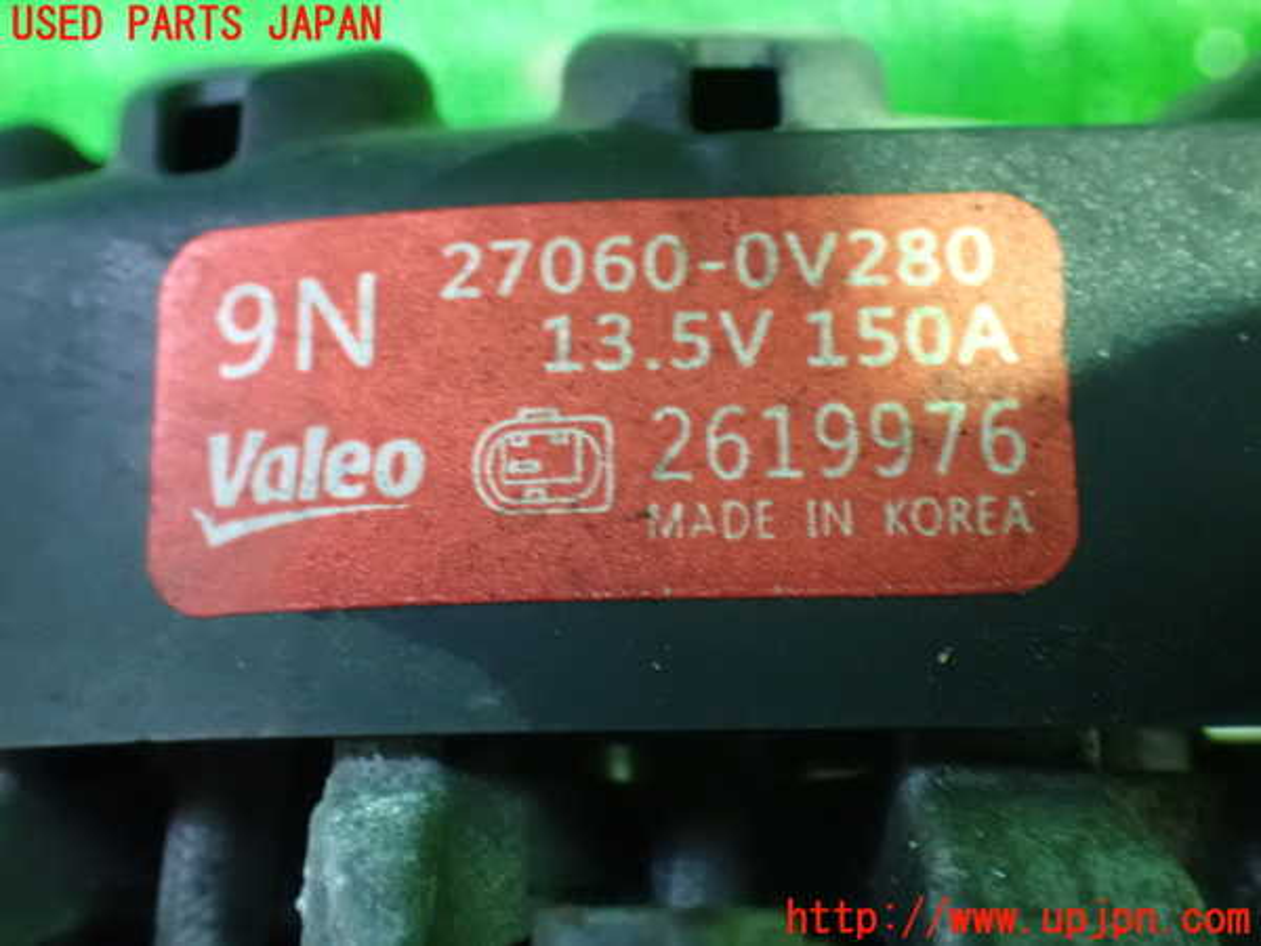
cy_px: 473
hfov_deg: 38.2
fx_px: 1821
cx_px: 630
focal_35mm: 50
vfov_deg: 29.1
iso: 1600
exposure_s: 1/10
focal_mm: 9.01
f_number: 3.2
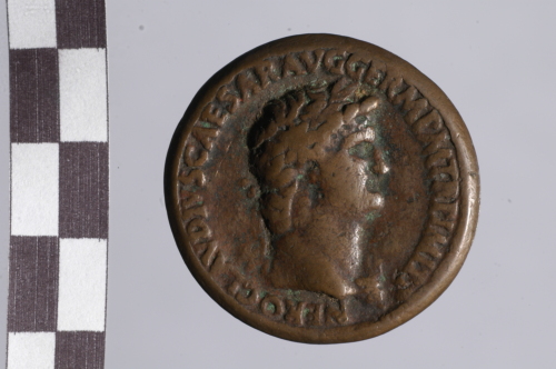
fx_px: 3123
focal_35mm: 202
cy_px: 184
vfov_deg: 6.8
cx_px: 278
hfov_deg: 10.2
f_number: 16
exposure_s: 1/6
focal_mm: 135
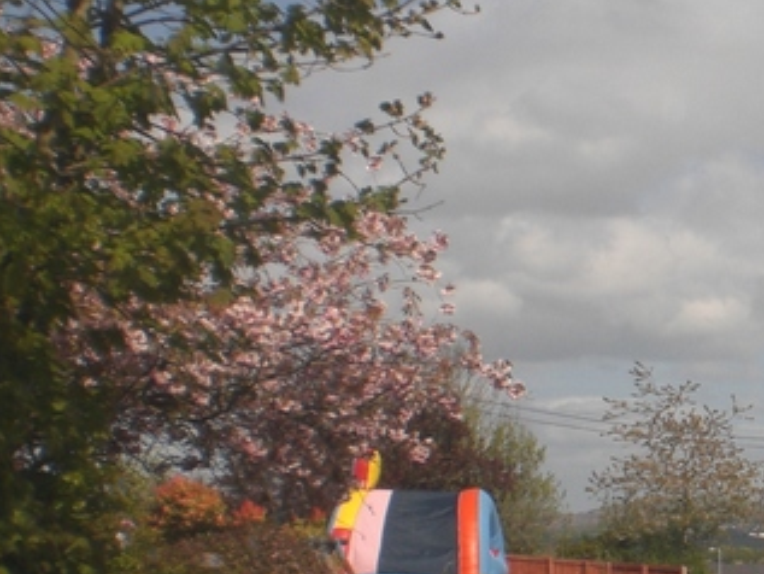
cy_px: 478
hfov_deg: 19.6
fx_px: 2120
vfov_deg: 15.3
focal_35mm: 96
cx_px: 841
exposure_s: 1/400
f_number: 4.4
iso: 50
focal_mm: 6.3
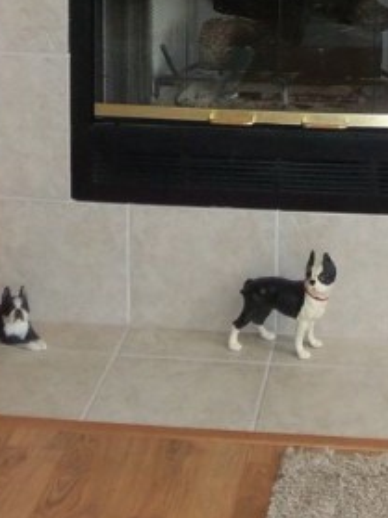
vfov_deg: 18.0
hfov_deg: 14.5
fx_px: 1526
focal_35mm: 102
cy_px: -160
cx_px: 269
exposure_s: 1/60
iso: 200
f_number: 3.6
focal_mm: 6.7
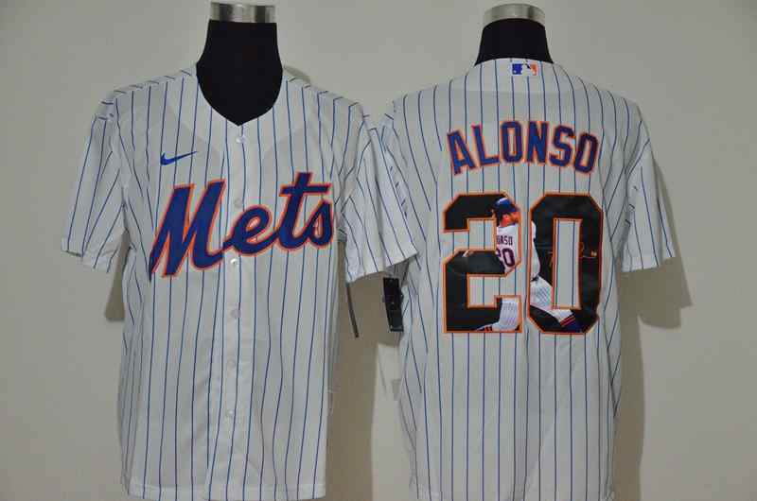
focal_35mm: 75
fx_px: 1574
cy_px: 250
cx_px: 378
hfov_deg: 27.0
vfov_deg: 18.1
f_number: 4.8
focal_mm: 50
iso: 4000
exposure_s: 1/50
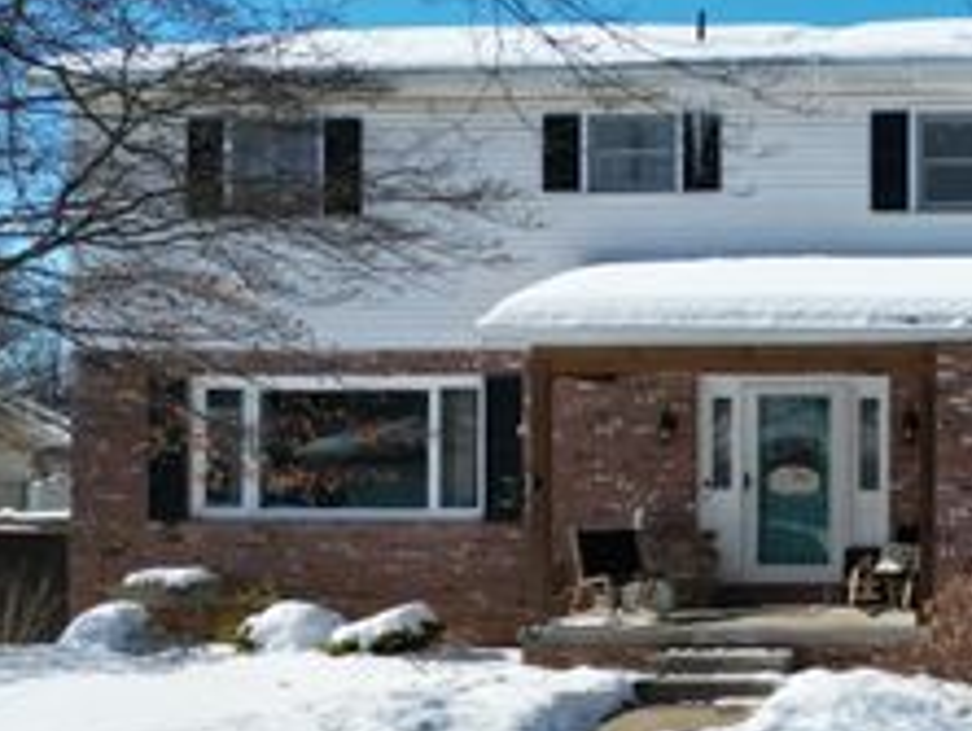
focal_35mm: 54
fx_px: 1518
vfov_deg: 27.0
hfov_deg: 31.7
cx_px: 1051
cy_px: 453
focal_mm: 6.72
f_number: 1.7
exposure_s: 1/5000
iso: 200
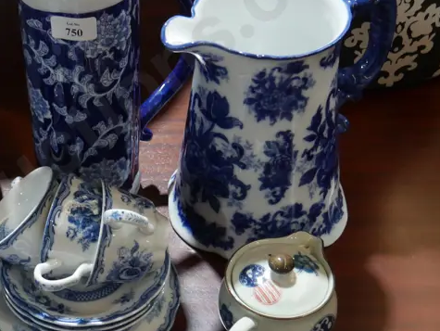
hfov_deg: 27.0
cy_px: 177
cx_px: 28
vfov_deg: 21.3
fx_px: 878
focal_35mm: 69
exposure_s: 1/60
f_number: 3.6
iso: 640
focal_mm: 16
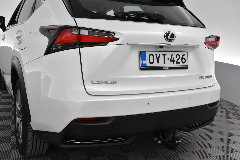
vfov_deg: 35.5
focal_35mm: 38
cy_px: 80
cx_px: 120
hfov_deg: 51.3
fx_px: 250
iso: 3200
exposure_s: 1/200
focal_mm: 25
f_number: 7.1
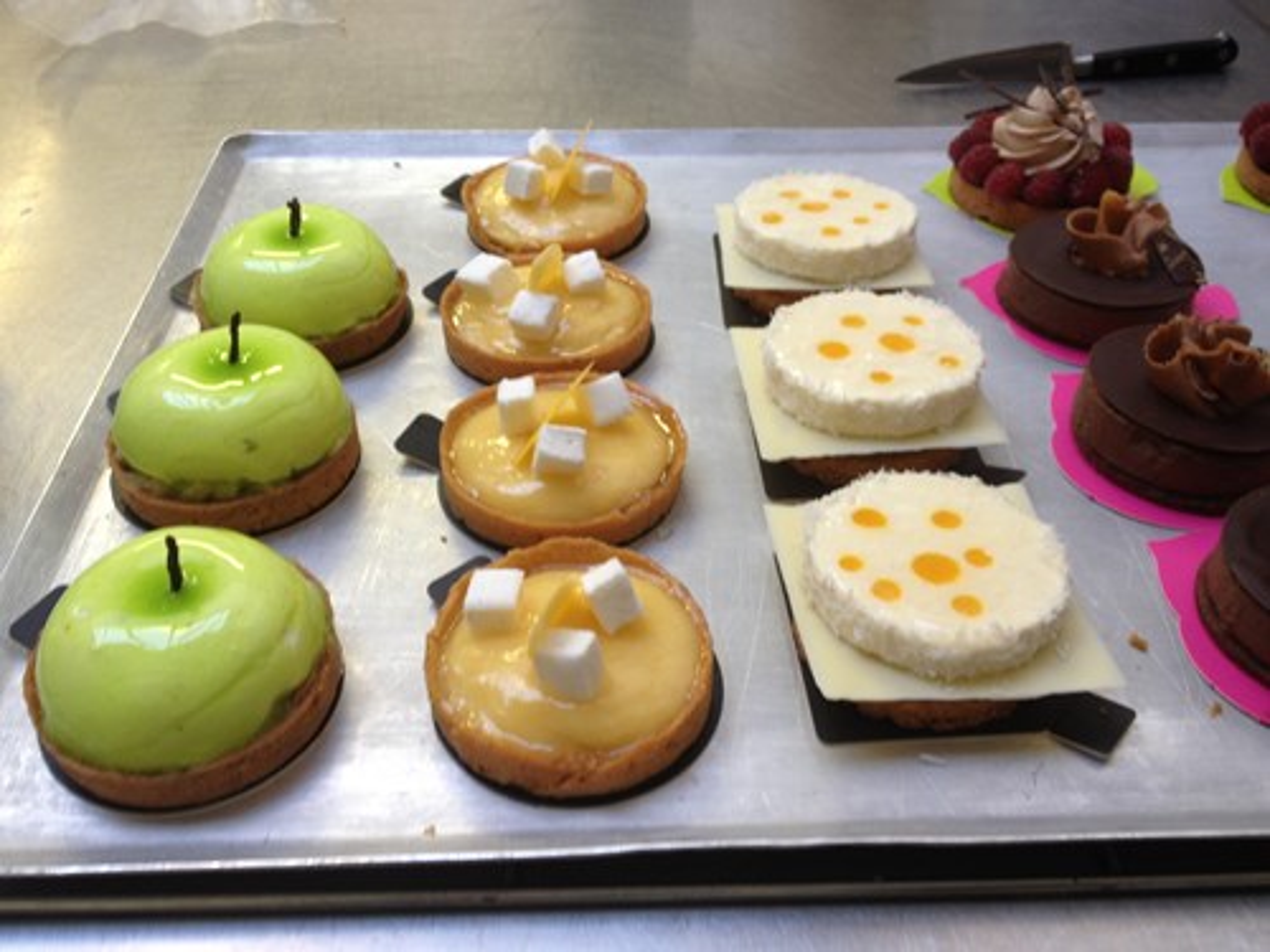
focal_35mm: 35
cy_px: 476
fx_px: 1284
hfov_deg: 52.6
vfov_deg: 40.7
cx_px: 635
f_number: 2.4
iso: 64
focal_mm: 4.28
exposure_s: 1/20
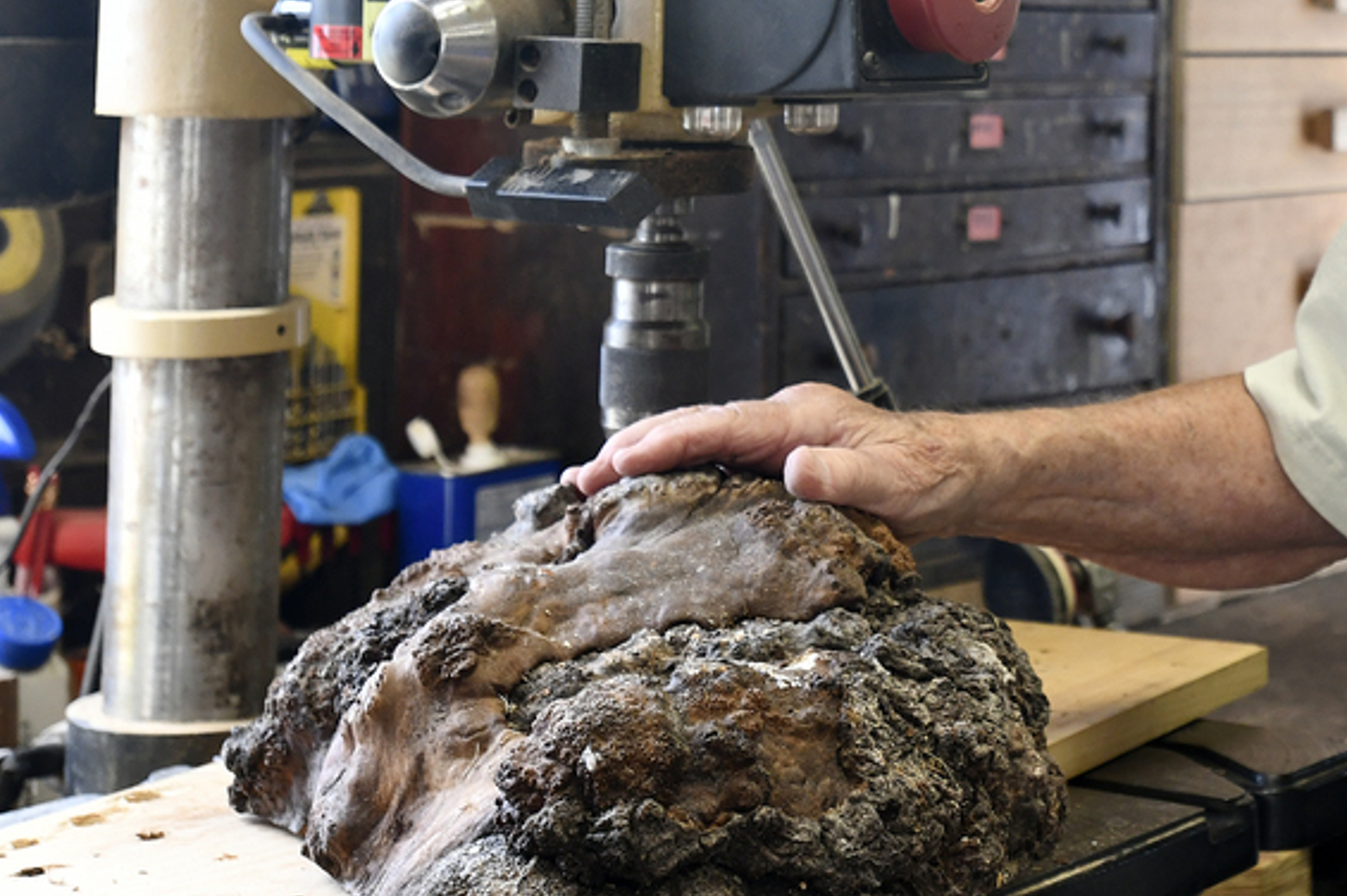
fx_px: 3478
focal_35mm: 93
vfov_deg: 14.3
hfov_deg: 21.3
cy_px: -114
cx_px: 1268
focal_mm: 35
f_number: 5
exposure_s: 1/100
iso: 640
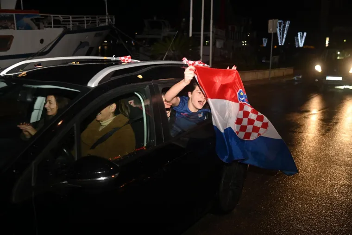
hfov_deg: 54.5
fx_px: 342
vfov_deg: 37.8
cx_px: 176
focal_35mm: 35
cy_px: 118
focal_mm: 35
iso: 800
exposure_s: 1/200
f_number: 4
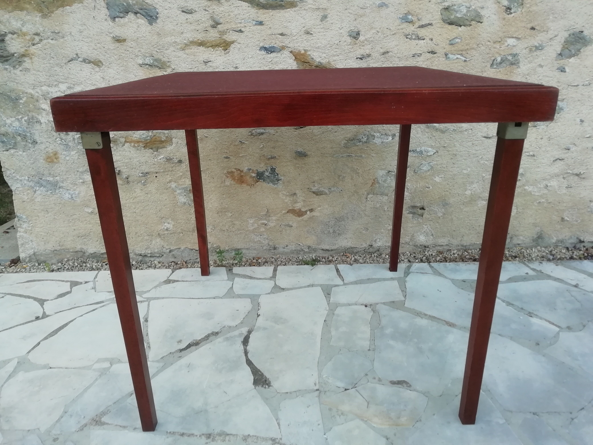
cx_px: 296
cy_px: 222
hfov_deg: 67.3
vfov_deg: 53.1
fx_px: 445
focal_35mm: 26
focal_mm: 3.46
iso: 64
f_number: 2.2
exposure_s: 1/33.3
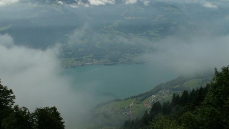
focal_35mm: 39
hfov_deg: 51.6
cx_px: 113
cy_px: 52
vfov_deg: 30.3
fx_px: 237
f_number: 8
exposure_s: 1/250
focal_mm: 5.86
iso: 50
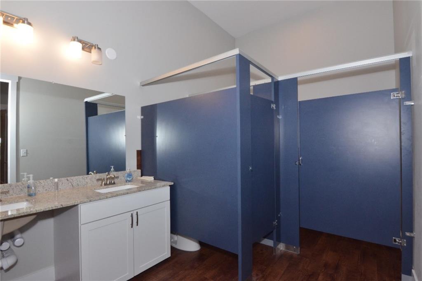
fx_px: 202
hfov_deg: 92.5
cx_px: 211
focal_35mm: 17
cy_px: 140
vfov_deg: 69.6
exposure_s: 1/100
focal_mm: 11.5
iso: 1600
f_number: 10
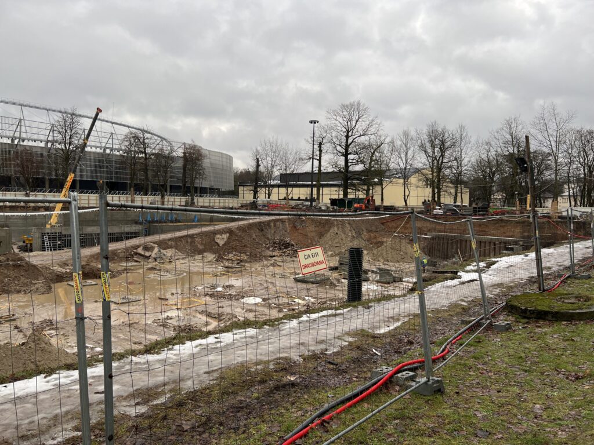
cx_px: 297
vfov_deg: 53.1
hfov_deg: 67.3
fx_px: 446
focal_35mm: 26
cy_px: 222
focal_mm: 5.7
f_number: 1.5
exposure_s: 1/394
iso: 50
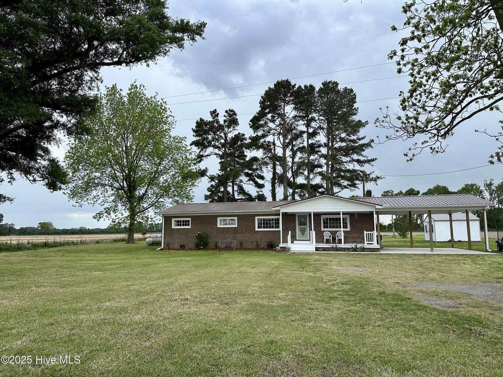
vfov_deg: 56.8
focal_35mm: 24
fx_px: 349
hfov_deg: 71.6
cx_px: 252
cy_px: 188
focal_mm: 6.86
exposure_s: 1/1613
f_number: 1.78
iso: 80
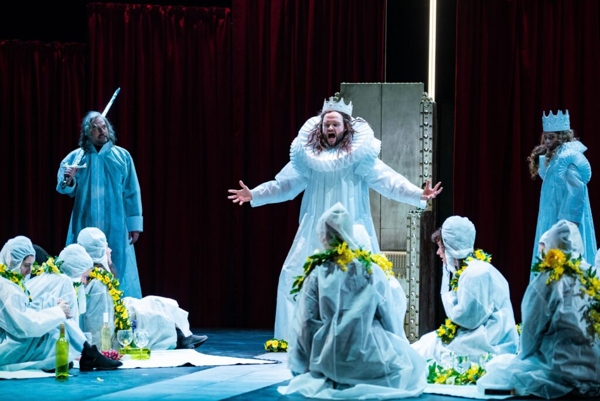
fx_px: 2334
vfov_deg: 9.8
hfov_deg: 14.7
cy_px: 200
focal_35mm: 140
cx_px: 300
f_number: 4
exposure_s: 1/200
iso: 2000
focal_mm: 140
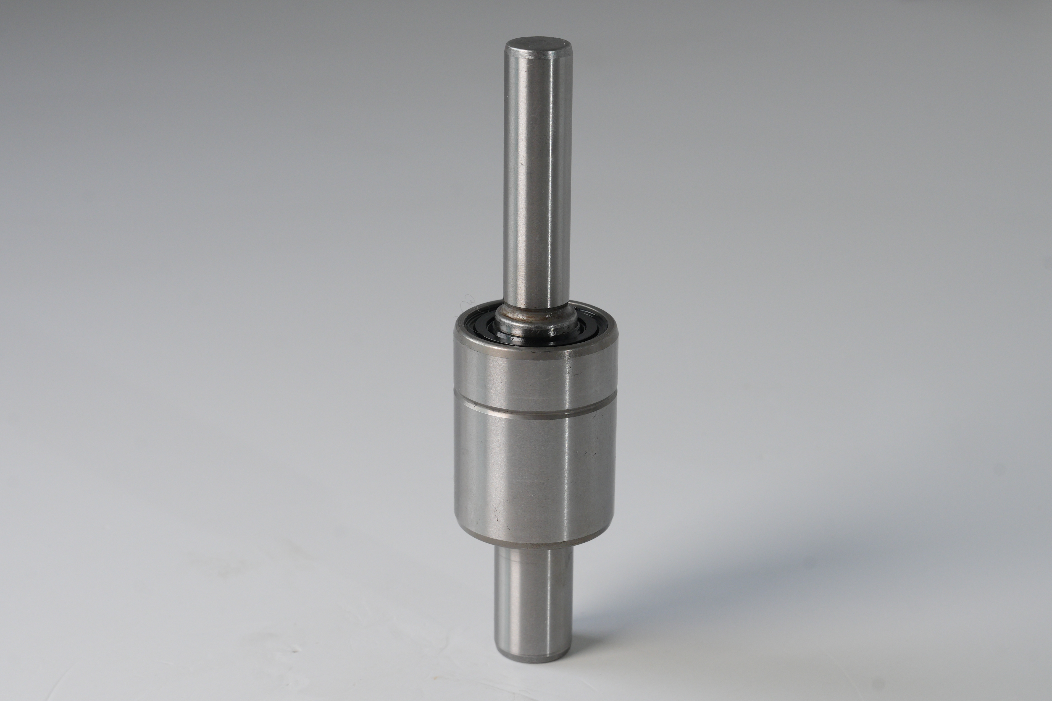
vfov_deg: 18.7
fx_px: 2133
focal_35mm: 73
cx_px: 526
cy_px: 350
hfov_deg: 27.7
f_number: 10
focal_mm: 49
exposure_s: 1/60
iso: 500
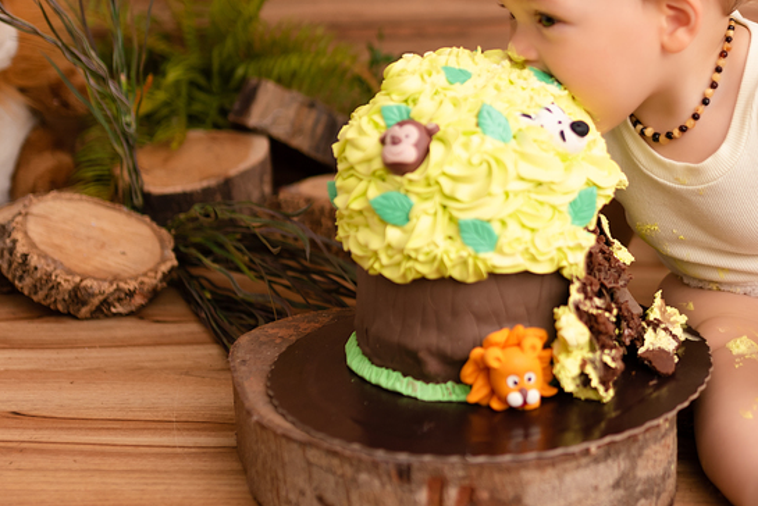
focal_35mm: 77
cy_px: 168
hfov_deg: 25.6
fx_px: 1622
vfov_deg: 17.7
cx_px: 661
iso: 100
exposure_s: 1/100
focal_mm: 35
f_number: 1.4
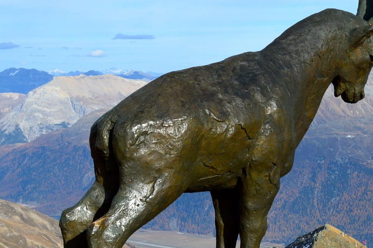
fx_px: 952
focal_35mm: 92
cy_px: 106
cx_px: 381
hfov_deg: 21.3
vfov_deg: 14.8
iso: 400
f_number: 11
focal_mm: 24
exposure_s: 1/500
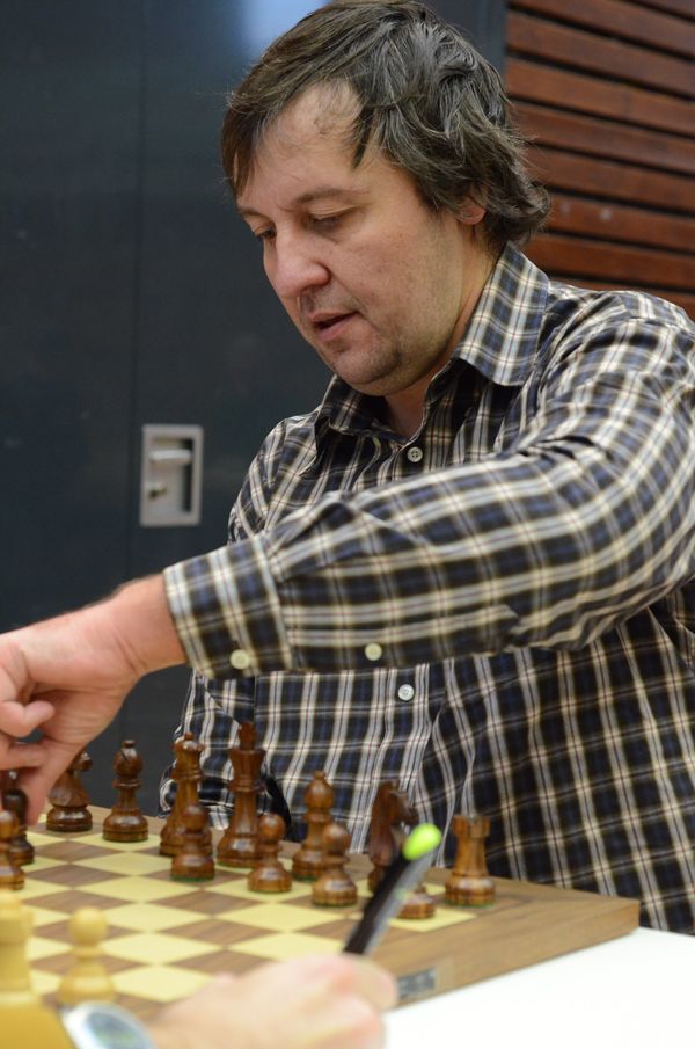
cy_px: 524
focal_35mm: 75
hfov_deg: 18.1
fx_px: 2180
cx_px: 348
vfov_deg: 27.0
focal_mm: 50
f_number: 5
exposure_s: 1/100
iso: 2500
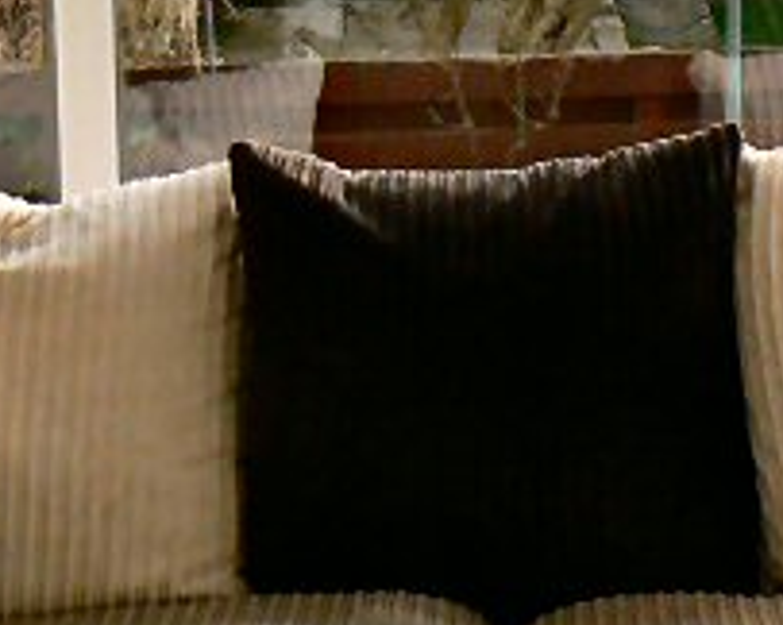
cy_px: -309
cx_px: 1273
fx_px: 3010
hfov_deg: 13.7
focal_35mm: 130
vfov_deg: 11.4
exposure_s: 1/200
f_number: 5.6
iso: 200
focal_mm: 6
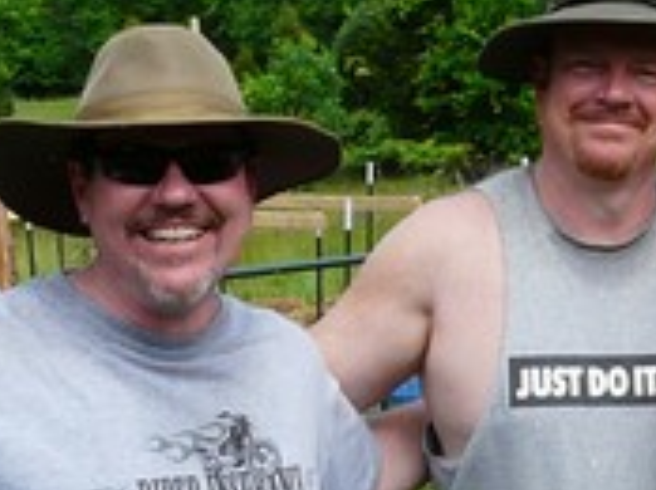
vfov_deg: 11.5
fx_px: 2441
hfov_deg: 14.8
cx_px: 784
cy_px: 313
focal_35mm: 129
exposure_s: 1/200
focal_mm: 4.6
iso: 100
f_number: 5.6
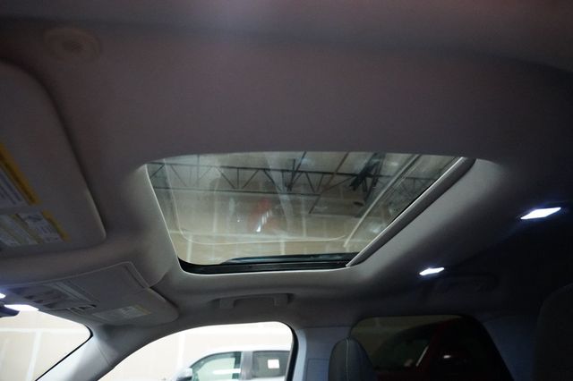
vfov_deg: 53.1
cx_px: 286
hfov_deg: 73.8
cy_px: 190
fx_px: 382
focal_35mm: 24
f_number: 3.5
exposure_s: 1/100
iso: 6400
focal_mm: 16
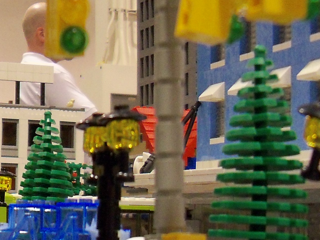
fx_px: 934
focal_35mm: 101
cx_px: -132
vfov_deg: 14.6
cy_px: 188
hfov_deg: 17.8
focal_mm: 6.2
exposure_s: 1/40
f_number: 3.5
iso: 400
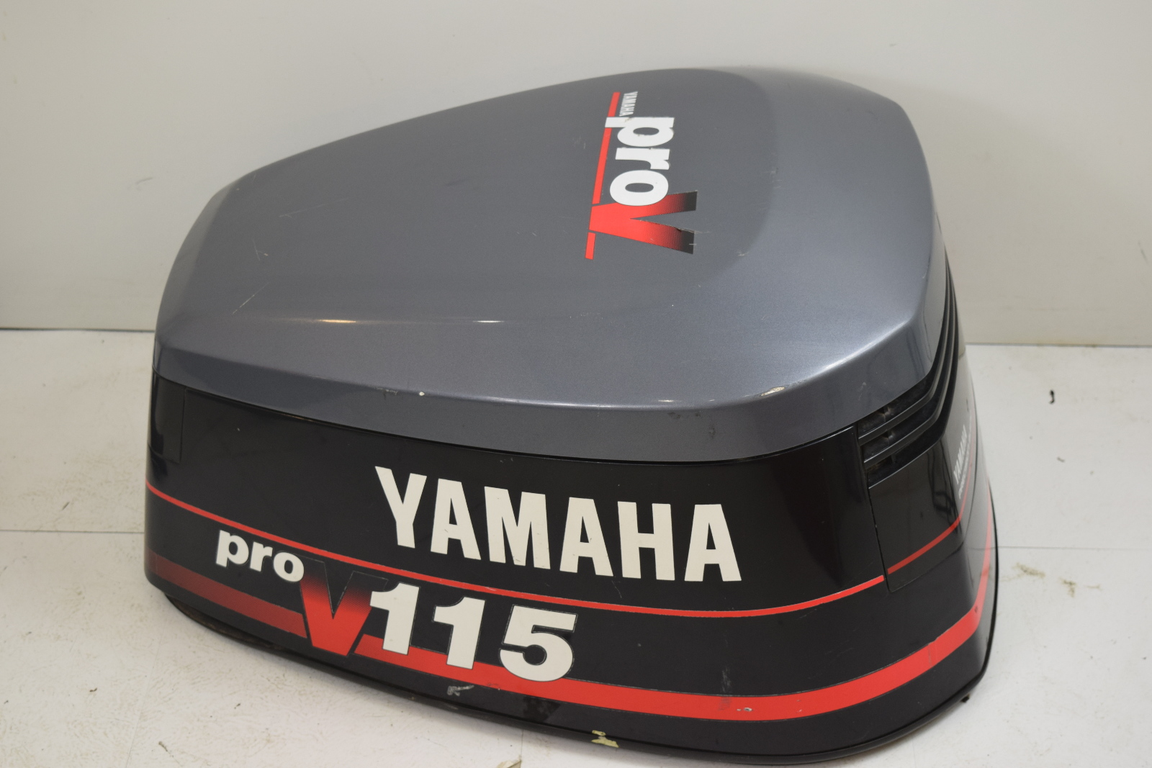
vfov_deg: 19.7
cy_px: 384
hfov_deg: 29.2
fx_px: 2208
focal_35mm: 69
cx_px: 576
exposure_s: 1/125
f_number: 5.6
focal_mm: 46
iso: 400
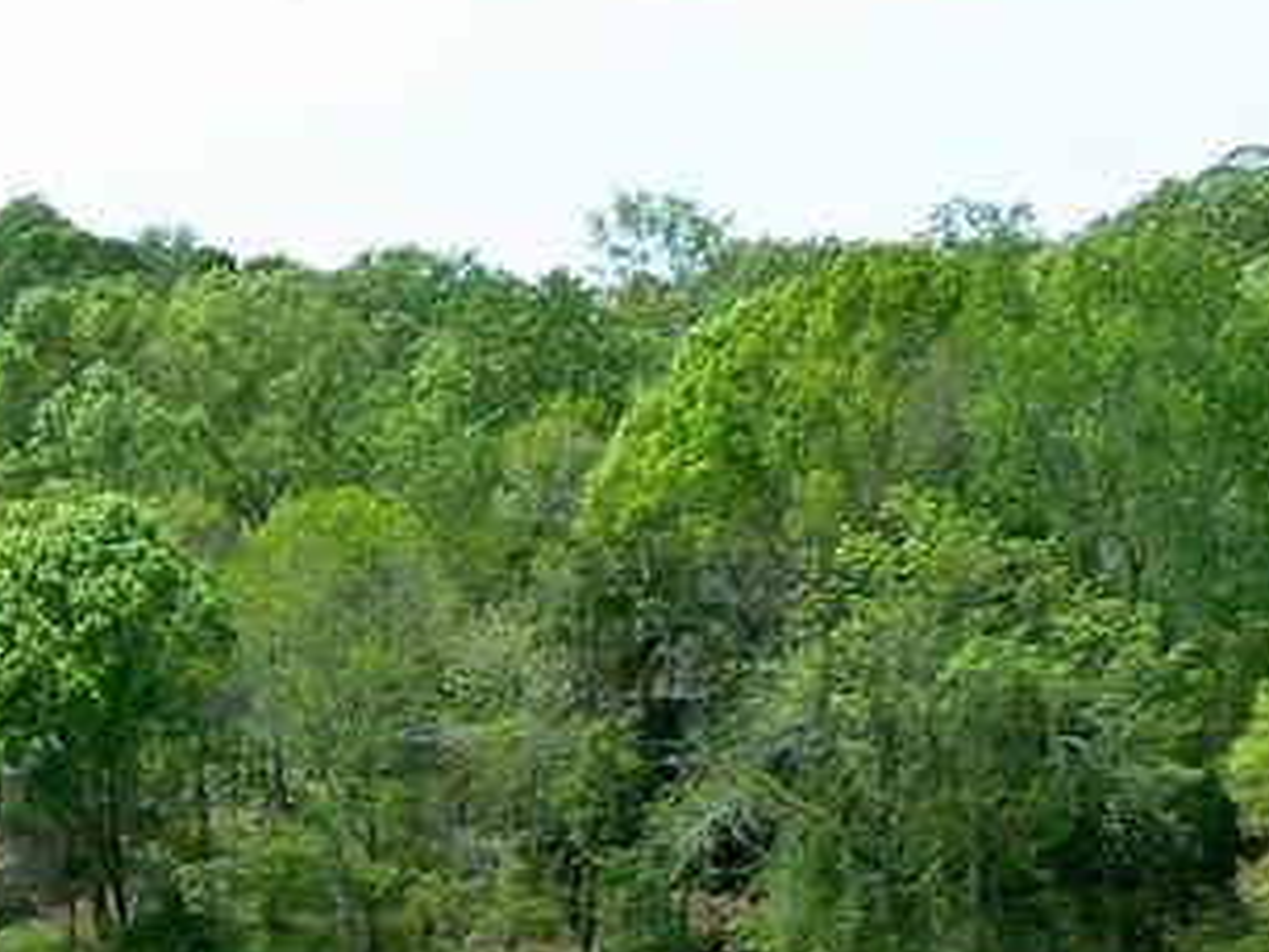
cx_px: -329
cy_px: 1401
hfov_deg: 21.3
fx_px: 3081
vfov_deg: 16.2
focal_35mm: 84
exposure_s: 1/320
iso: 125
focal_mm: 4.1
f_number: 4
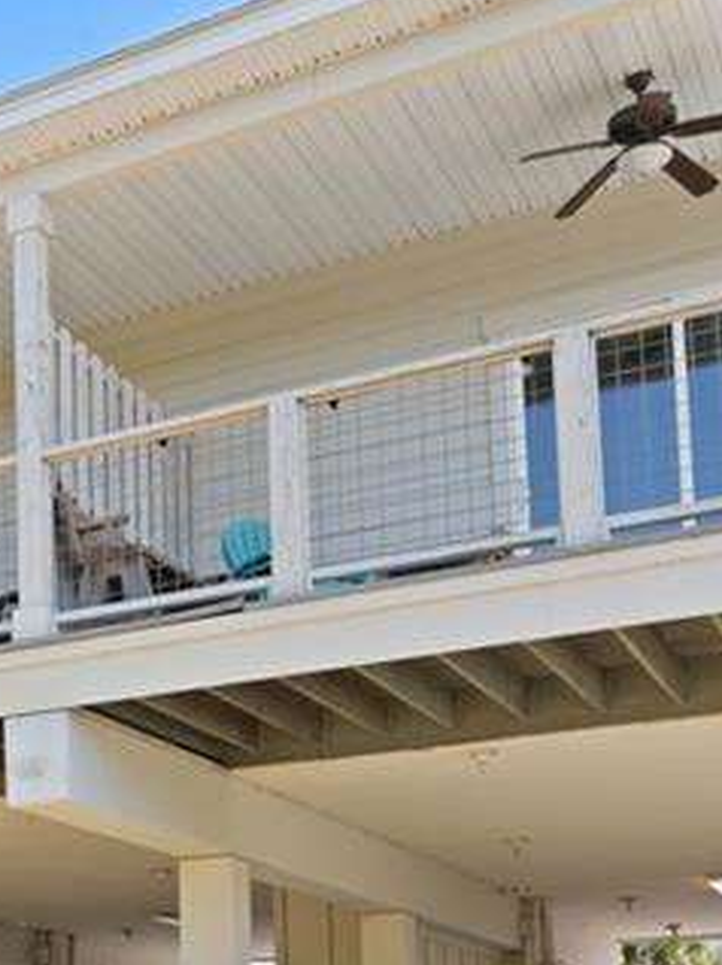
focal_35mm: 65
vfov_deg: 28.2
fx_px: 1810
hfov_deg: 20.4
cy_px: 938
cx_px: -243
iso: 250
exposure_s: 1/50
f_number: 8
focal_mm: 21
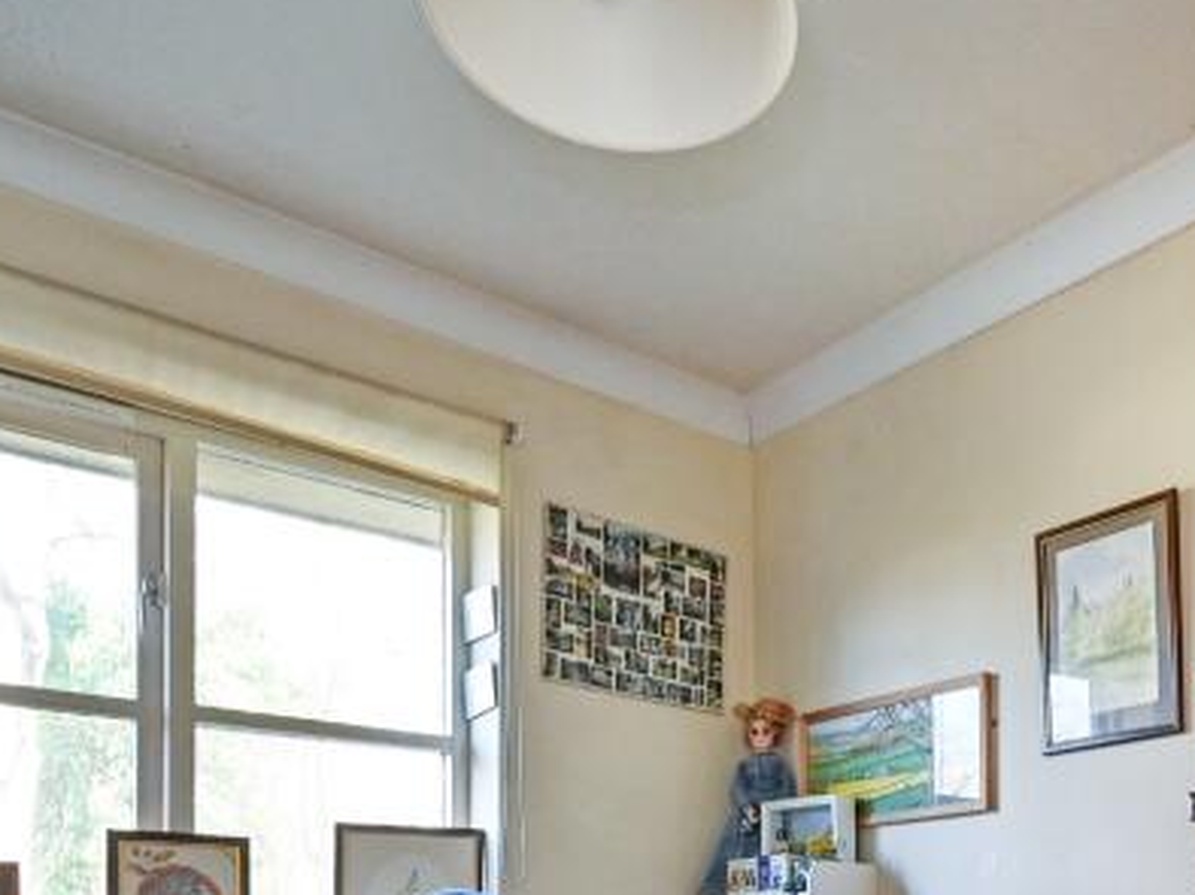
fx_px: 1208
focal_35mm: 35
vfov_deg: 35.3
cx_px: 943
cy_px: 965
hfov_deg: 49.8
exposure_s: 1/15
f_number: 8
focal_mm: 14
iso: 400
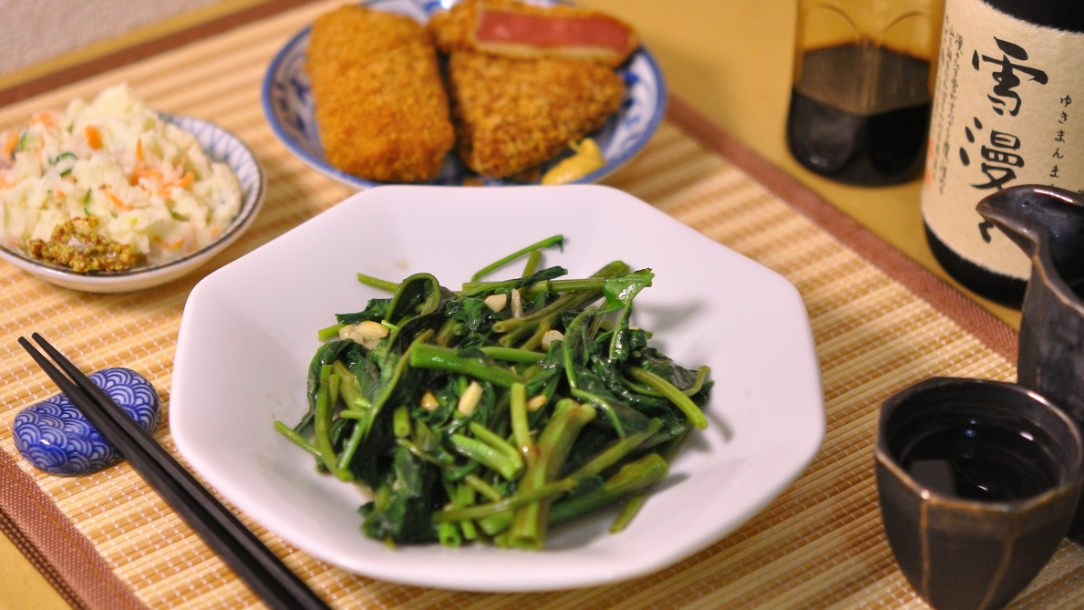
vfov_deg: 12.7
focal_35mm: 95
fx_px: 2731
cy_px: 263
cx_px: 542
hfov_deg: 22.5
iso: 1000
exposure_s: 1/250
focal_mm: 60
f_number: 2.8
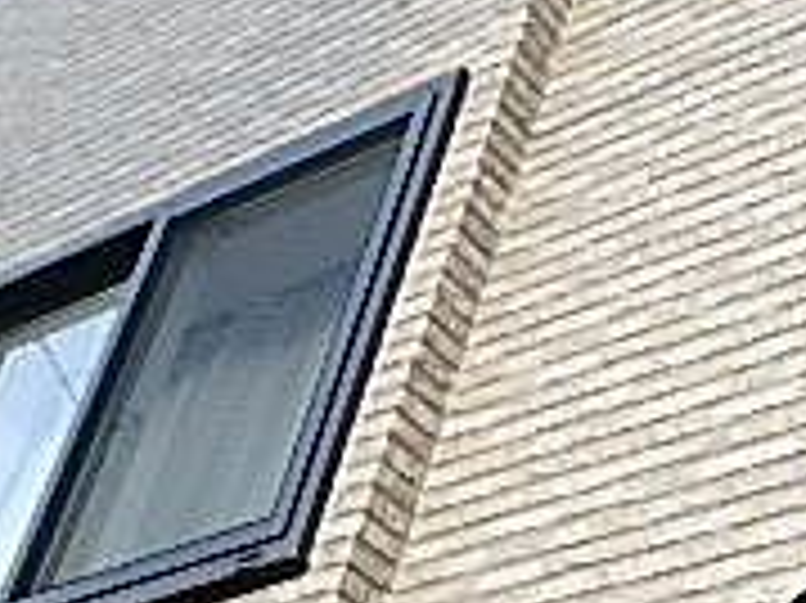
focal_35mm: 75
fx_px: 1745
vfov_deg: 17.4
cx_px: 1148
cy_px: 940
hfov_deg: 22.2
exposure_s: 1/500
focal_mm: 3.7
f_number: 3.5
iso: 125
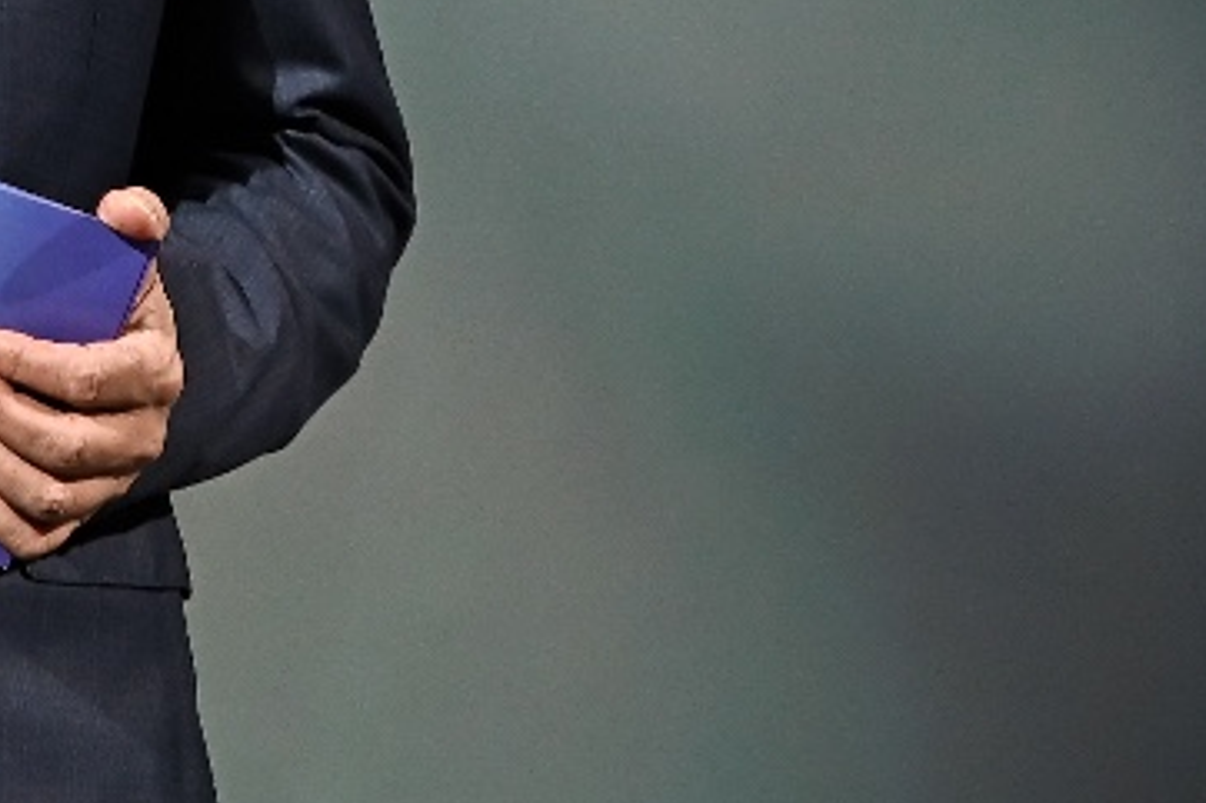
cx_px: 450
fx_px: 21463
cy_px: -120
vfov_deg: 2.1
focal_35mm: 641
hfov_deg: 3.2
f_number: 2.8
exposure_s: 1/125
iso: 1000
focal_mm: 145
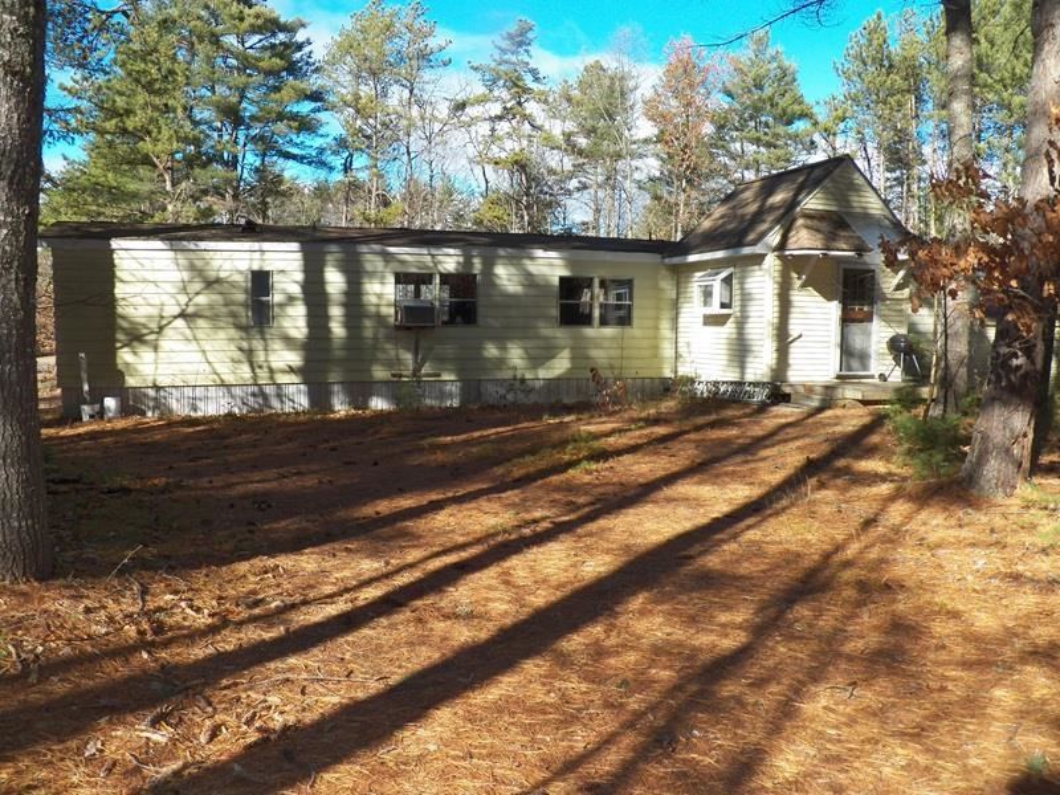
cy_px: 398
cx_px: 530
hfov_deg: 63.4
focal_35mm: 28
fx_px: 857
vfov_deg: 49.7
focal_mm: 4.9
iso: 125
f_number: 4
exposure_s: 1/500
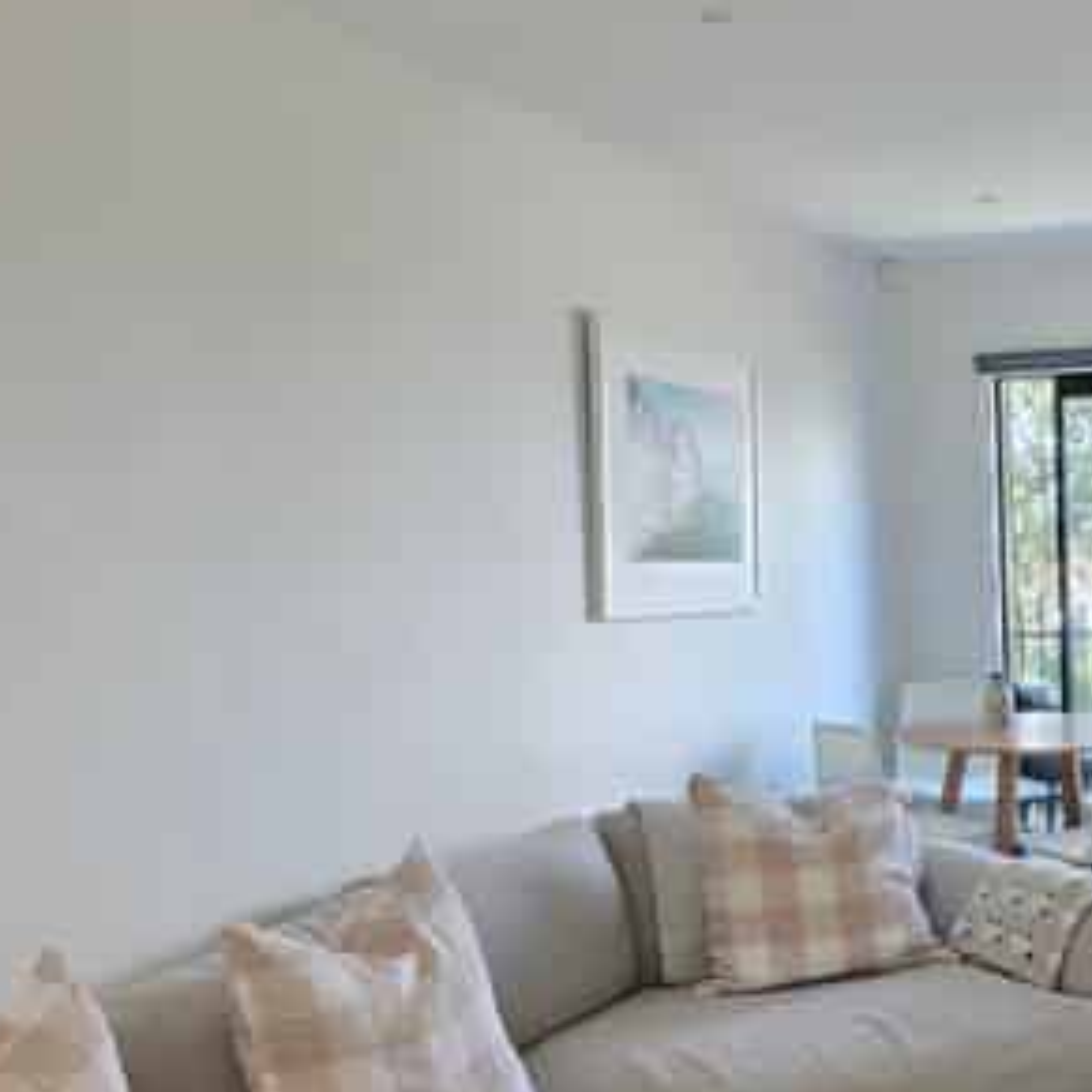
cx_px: 946
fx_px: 1642
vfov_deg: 36.7
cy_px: 647
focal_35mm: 46
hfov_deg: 35.0
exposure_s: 1/180
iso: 100
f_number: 1.7
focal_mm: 6.3
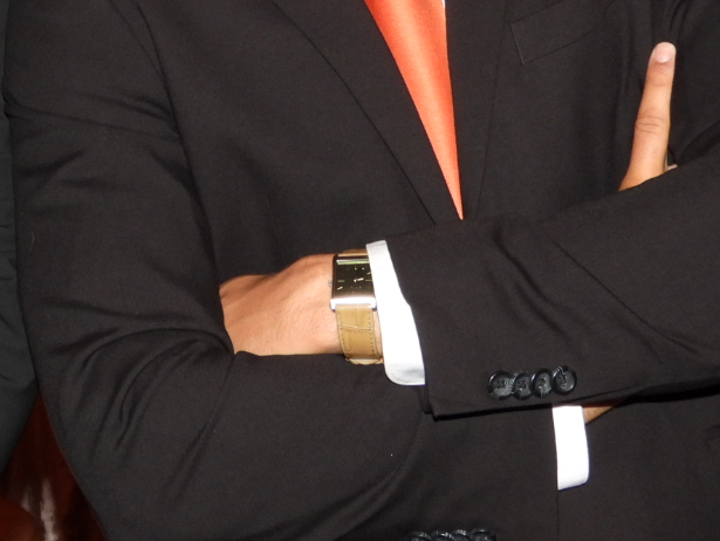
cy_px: -88
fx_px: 2164
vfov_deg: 13.9
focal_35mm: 104
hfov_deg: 18.6
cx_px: 67
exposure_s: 1/30
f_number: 3.2
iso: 200
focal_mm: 7.1
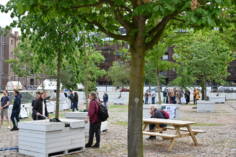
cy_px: 78
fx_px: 288
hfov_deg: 44.5
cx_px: 118
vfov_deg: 30.5
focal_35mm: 44
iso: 400
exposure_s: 1/250
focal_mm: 44
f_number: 5.3
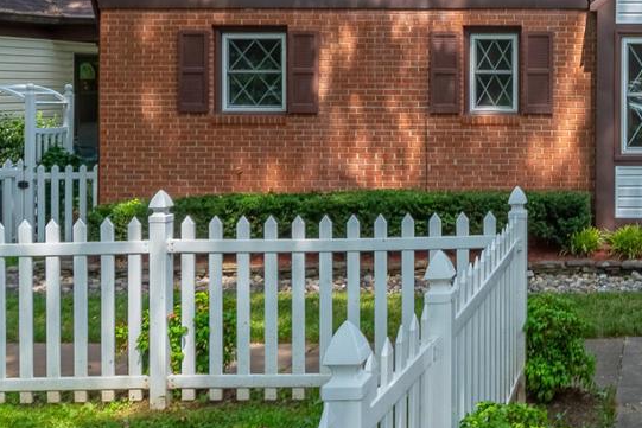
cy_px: 85
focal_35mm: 53
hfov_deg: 33.8
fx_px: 945
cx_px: 661
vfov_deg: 25.1
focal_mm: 14
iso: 100
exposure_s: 1/4000
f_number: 8
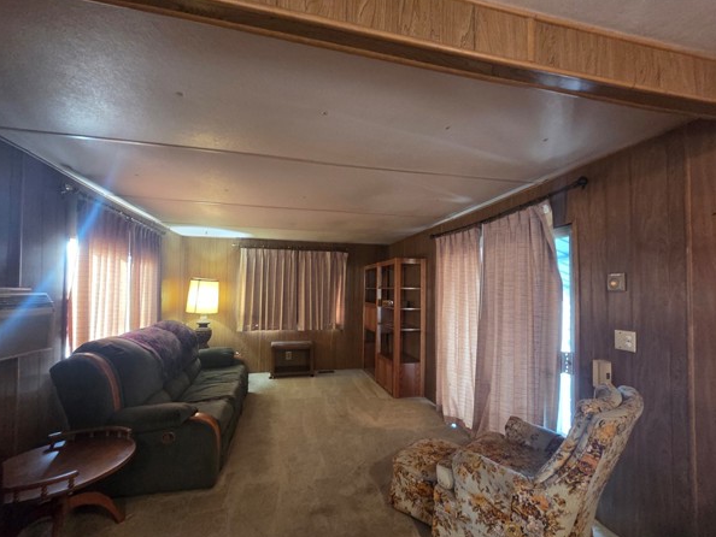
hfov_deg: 102.0
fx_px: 290
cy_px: 282
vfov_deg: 85.7
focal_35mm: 14
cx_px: 356
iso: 1000
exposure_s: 1/60
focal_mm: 2.2
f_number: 2.2
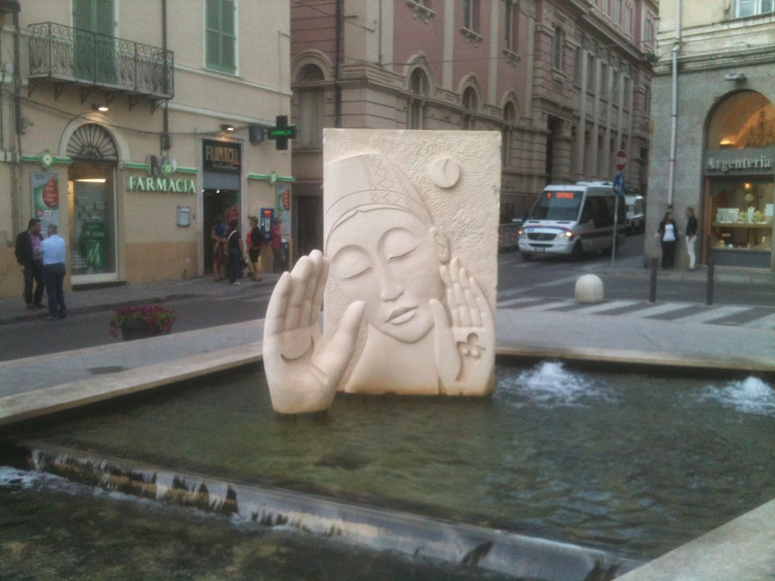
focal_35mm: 35
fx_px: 784
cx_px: 388
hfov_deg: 52.6
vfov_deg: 40.7
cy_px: 290
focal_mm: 3.85
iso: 100
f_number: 2.8
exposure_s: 1/60
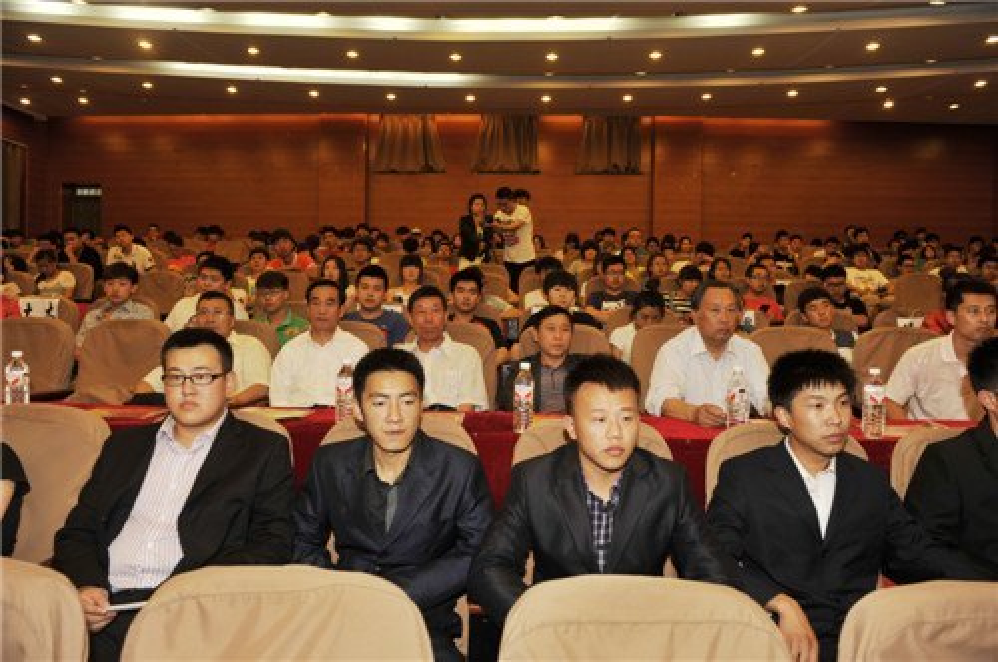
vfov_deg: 53.0
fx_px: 664
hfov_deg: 73.8
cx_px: 499
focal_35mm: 24
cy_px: 331
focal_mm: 24
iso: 250
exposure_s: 1/60
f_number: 5
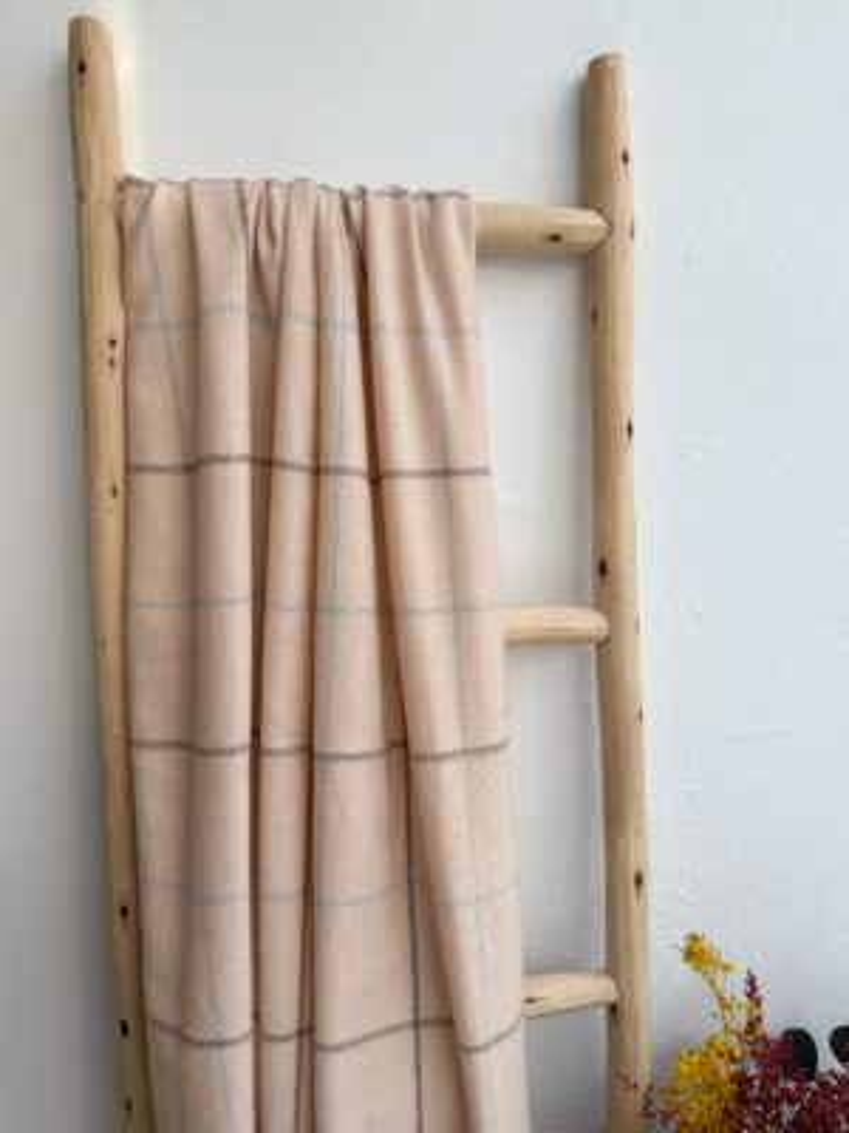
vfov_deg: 71.6
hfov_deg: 56.8
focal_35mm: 24
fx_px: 785
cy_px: 566
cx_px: 424
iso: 80
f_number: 1.78
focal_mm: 6.76
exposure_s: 1/822
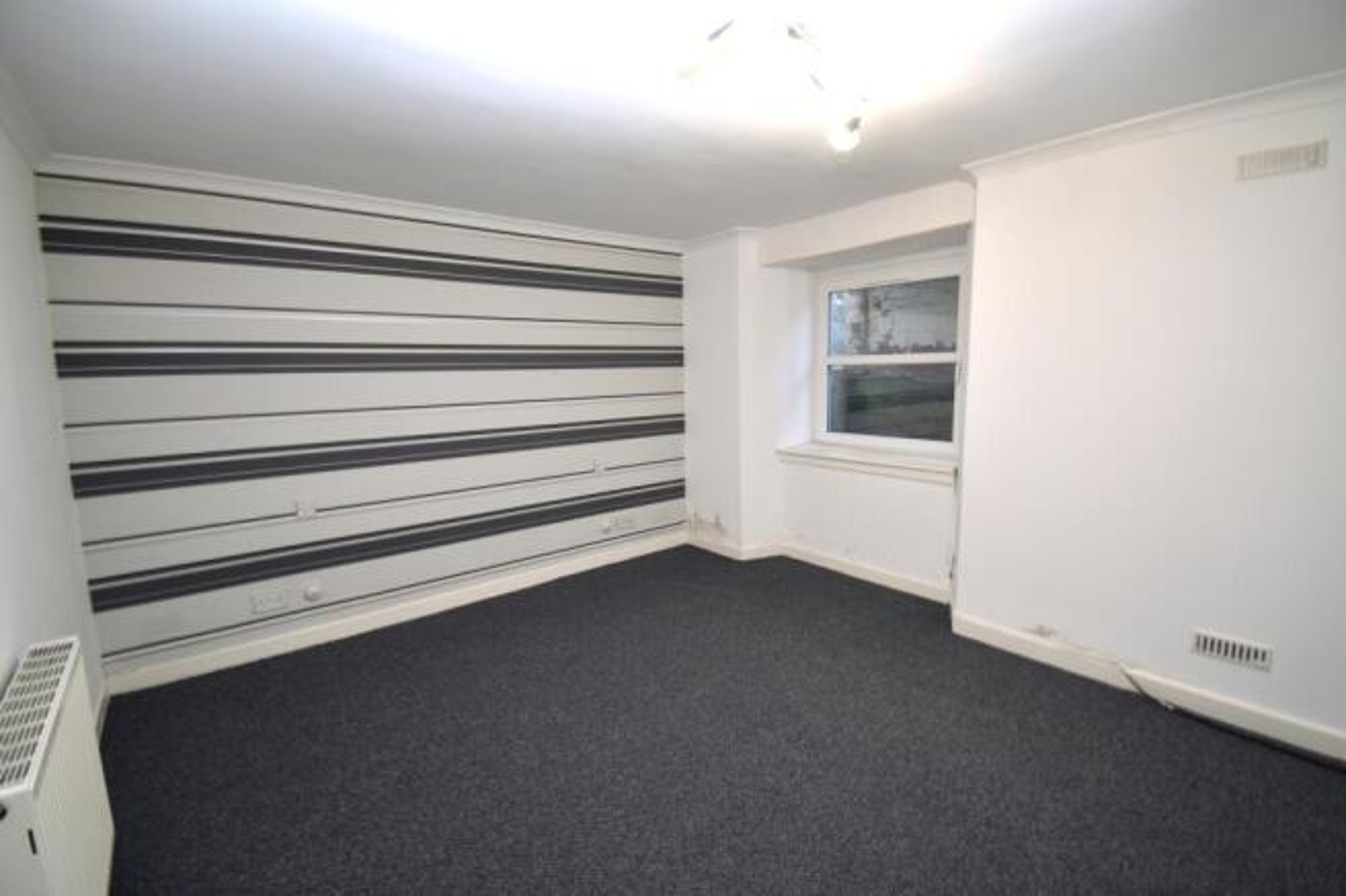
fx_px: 561
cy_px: 448
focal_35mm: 15
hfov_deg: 100.4
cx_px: 673
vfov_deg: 77.3
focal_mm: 10
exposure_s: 1/5
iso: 100
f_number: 4.5
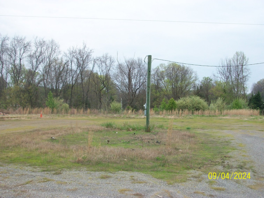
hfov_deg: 44.8
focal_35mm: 42
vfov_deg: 34.4
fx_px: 320
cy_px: 99
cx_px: 132
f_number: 3.2
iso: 80
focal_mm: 7.1
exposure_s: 1/250
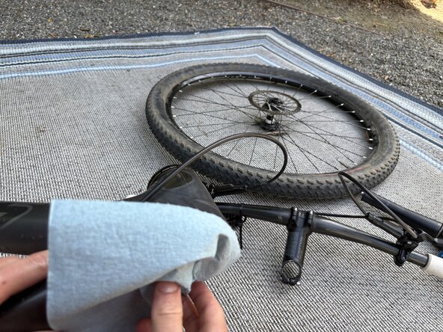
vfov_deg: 53.1
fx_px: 333
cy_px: 166
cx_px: 222
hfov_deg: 67.3
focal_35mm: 26
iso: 40
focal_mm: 5.96
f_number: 1.6
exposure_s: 1/230
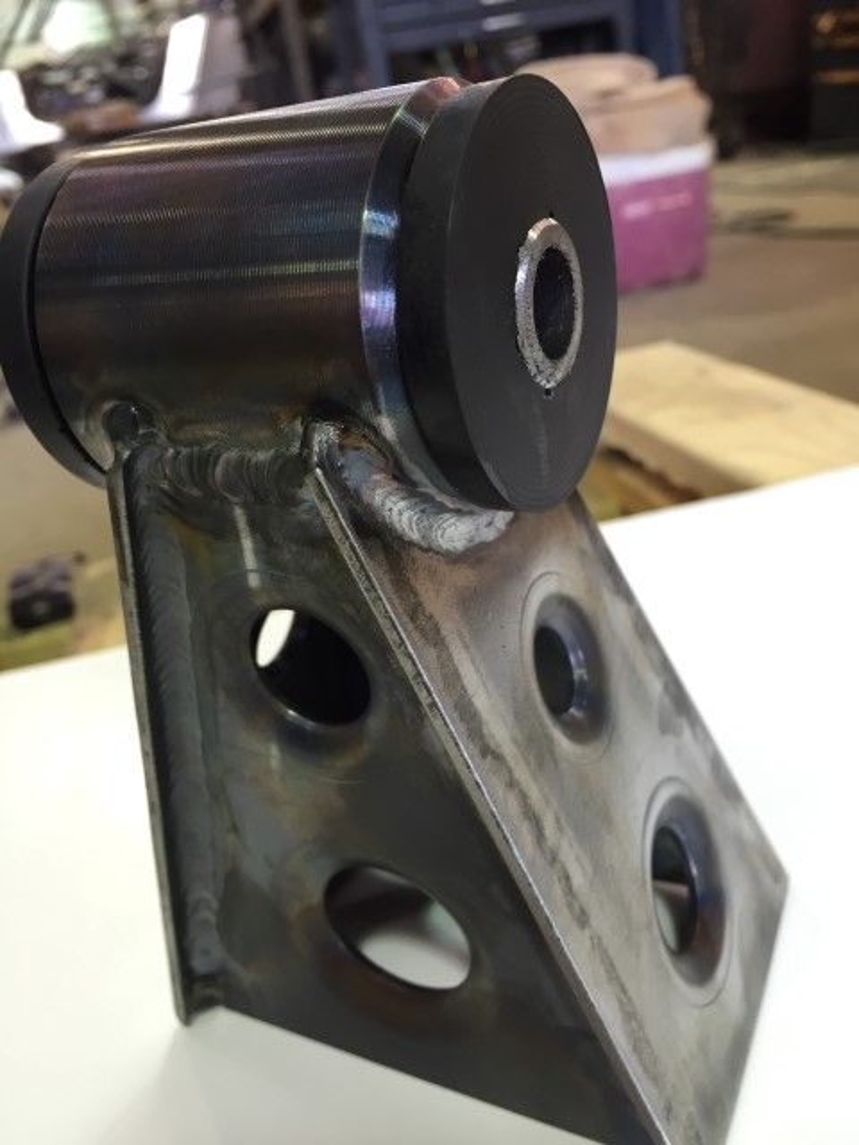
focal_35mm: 29
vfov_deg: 61.7
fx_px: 960
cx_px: 430
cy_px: 572
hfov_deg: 48.2
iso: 64
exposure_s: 1/30
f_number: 2.2
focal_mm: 4.15
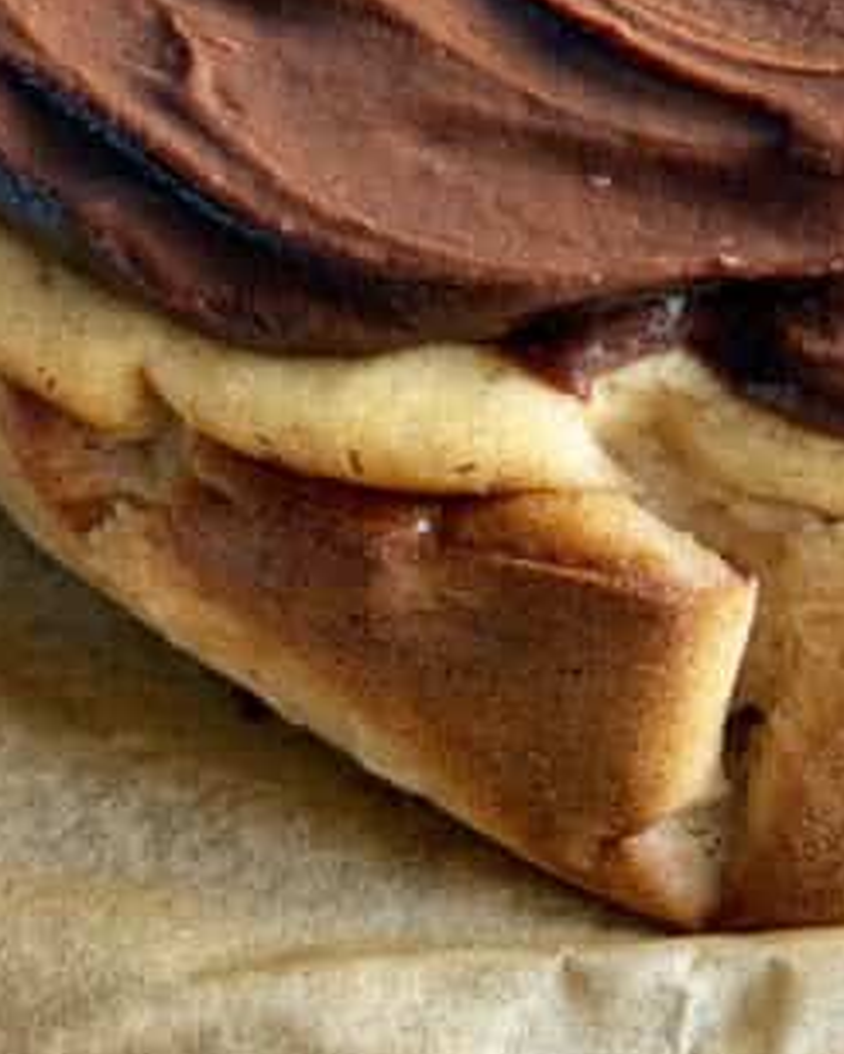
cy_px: -273
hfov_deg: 10.4
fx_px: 4617
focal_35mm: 148
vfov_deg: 12.6
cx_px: 844
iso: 100
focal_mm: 6.8
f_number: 1.8
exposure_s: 1/63
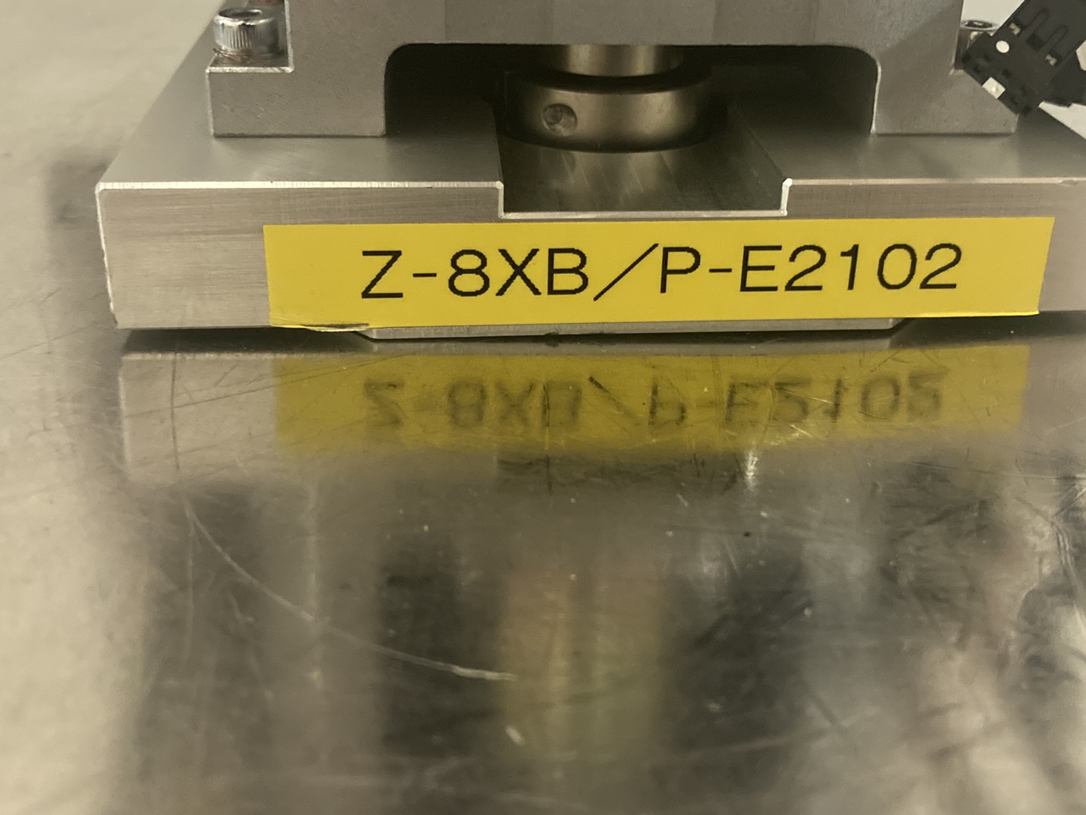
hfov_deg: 47.8
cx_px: 590
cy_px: 284
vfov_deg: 36.5
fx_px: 1224
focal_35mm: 39
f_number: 1.8
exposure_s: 1/25
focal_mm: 3.99
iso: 500
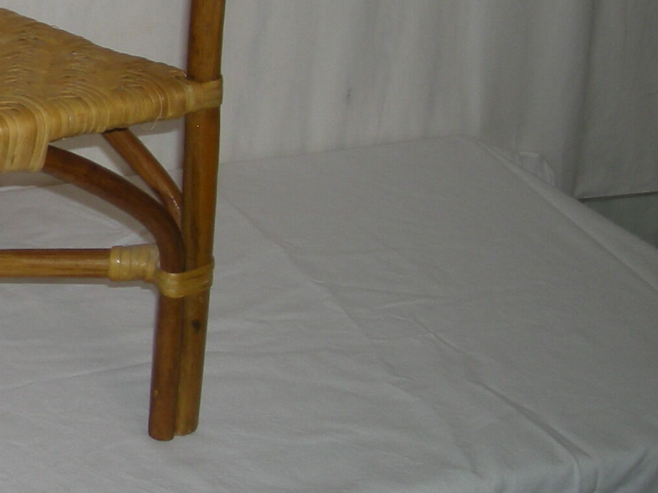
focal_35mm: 105
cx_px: -327
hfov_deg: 17.0
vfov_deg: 13.9
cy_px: 6
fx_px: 1996
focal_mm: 5.7
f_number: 2.8
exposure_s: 1/51.4
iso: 50
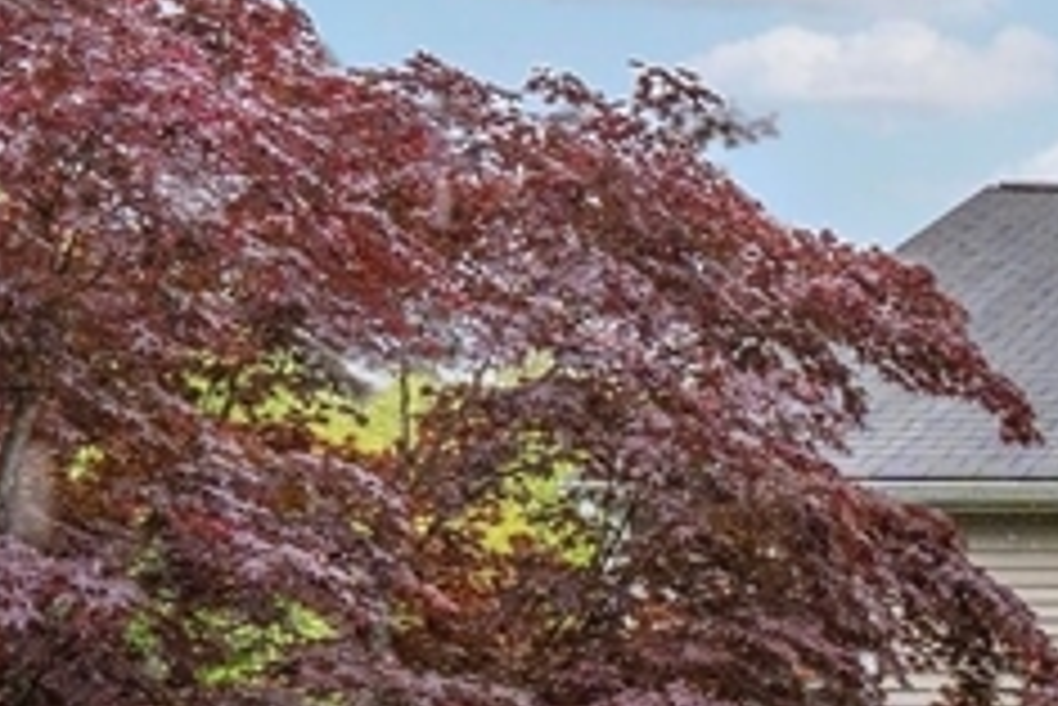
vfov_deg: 21.4
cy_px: 722
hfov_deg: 17.6
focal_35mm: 61
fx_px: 1794
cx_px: 2274
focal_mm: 14
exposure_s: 1/750
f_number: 8
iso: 800
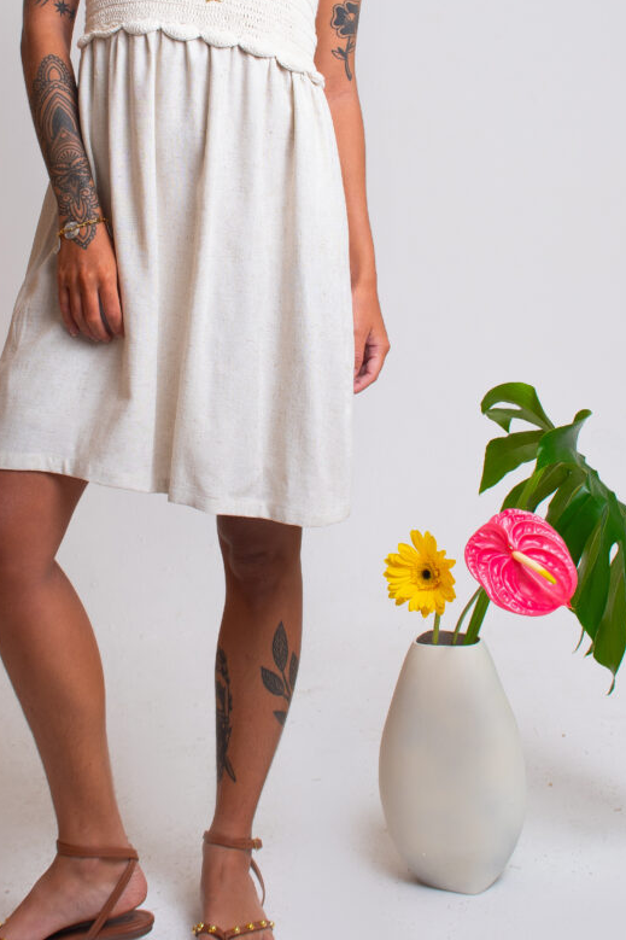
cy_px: 258
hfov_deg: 17.5
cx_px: 246
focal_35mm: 78
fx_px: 2035
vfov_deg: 25.7
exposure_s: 1/160
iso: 100
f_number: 8
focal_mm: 30
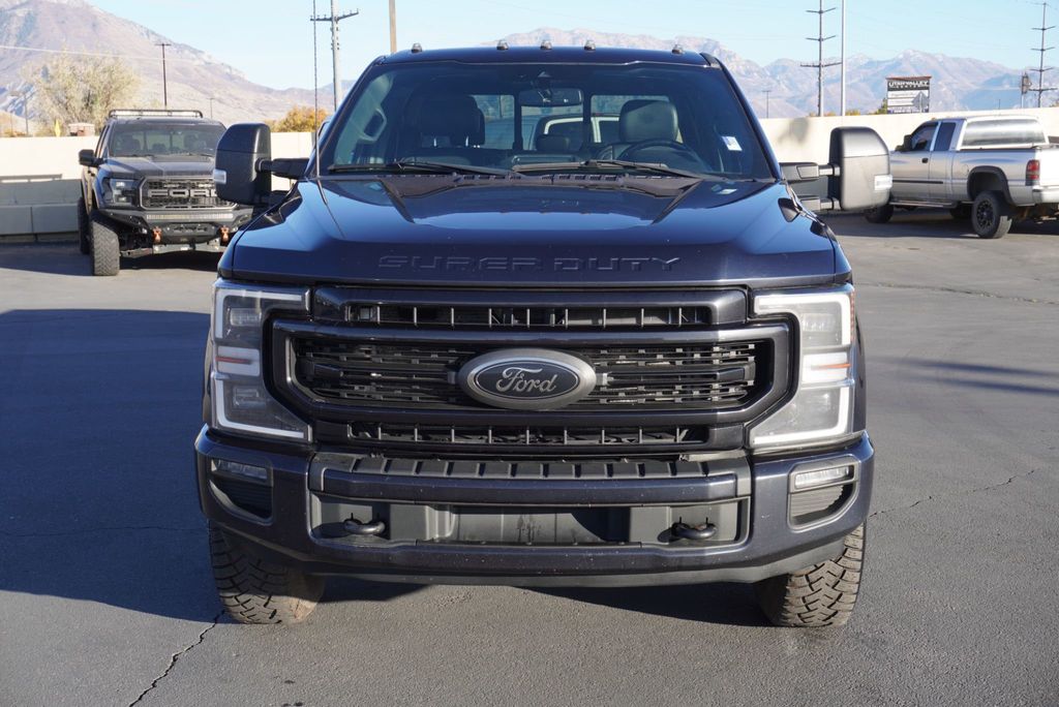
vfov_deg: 31.9
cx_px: 530
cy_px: 354
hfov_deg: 46.4
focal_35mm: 42
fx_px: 1236
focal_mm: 28
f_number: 8
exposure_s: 1/100
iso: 100
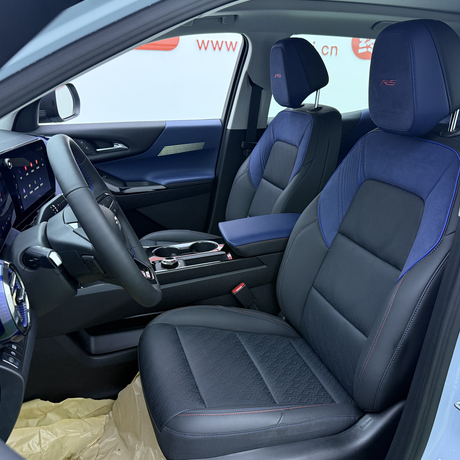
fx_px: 436
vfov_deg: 55.6
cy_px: 234
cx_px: 243
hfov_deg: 55.6
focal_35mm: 29
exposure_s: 1/50
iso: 320
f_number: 1.78
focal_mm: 6.76
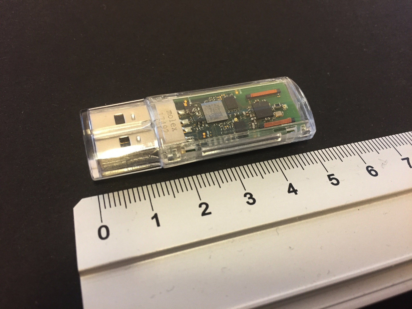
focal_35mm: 29
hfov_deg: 61.7
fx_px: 345
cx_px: 206
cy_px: 154
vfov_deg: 48.2
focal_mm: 4.15
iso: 200
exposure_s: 1/33
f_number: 2.2
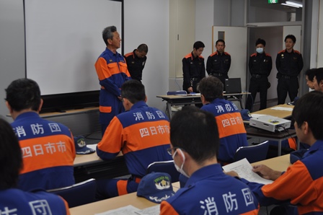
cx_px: 162
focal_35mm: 51
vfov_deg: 26.4
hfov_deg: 38.9
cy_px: 108
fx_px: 457
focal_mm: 34
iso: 400
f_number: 5.6
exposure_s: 1/125
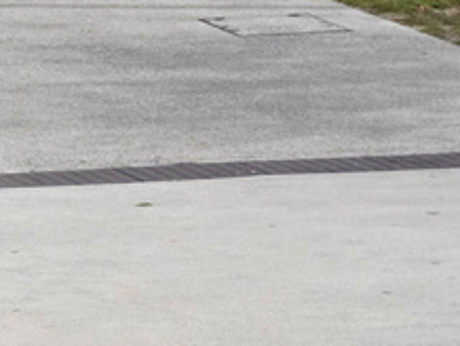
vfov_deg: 4.1
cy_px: 526
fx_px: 4802
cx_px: -576
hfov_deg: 5.3
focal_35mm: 361
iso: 1000
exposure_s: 1/1000
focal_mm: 80
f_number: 18
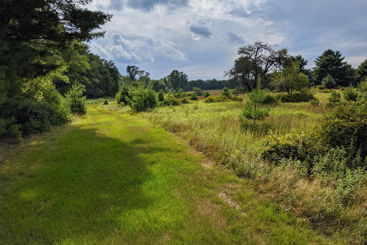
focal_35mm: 29
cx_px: 179
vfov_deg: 45.0
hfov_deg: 63.7
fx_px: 296
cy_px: 119
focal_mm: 4.38
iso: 85
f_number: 1.73
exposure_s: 1/11765
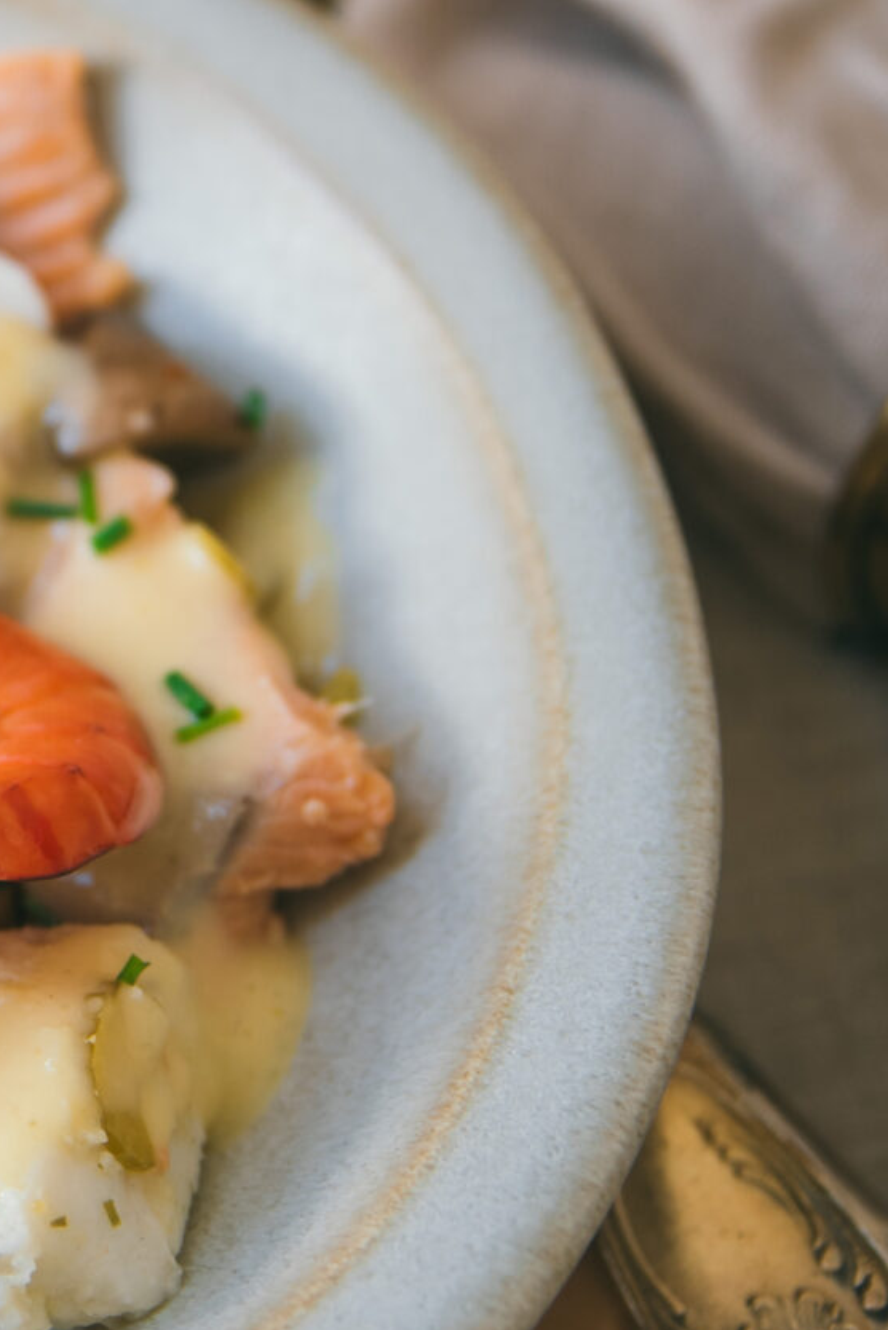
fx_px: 4547
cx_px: -418
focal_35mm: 123
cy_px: 343
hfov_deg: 10.8
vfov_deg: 16.6
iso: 200
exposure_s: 1/200
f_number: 2.8
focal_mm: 40
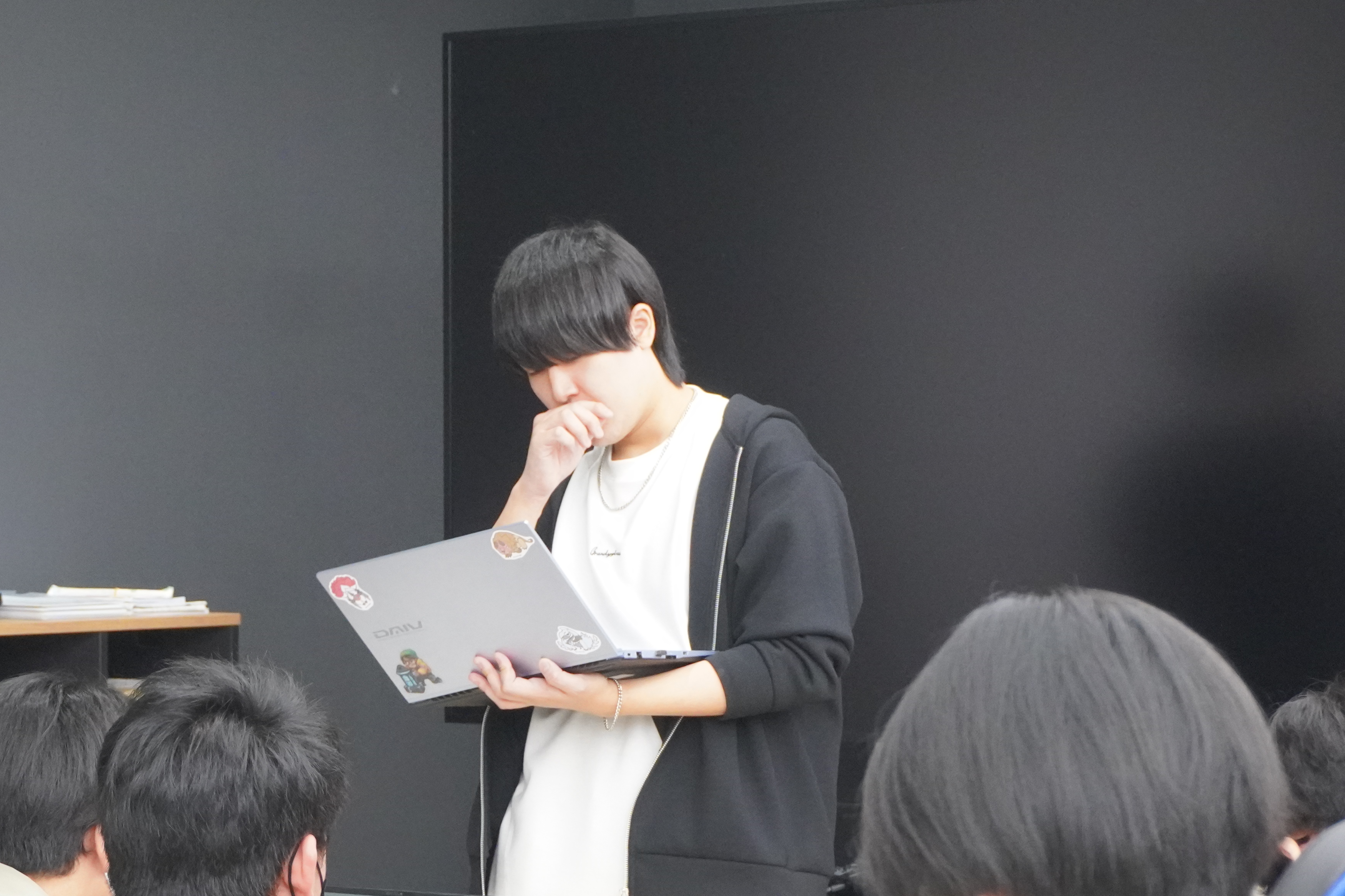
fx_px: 4035
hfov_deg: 18.8
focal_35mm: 108
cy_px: 539
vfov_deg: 12.7
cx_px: 344
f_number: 5.6
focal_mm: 42
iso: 4000
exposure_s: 1/160
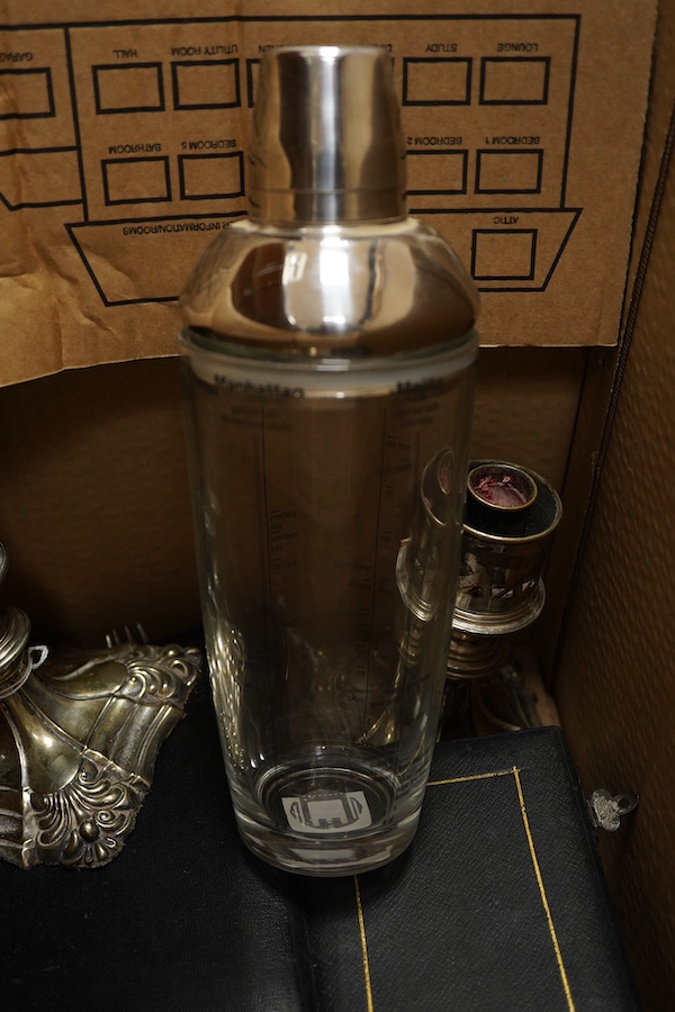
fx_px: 1266
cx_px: 338
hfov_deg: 29.9
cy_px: 506
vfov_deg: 43.6
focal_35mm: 45
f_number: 3.5
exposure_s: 1/125
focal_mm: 30
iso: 1250
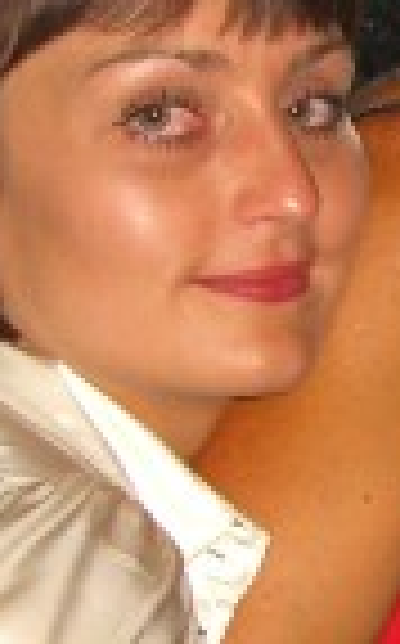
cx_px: 665
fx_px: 2957
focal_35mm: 169
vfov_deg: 12.4
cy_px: 365
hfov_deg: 7.6
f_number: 2.8
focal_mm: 7.9
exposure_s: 1/60
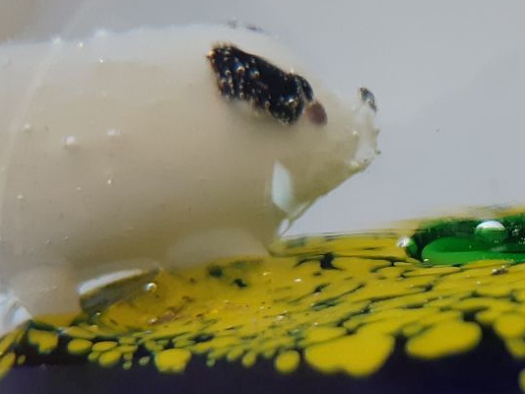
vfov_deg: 18.8
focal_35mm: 78
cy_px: 268
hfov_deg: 23.9
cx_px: 533
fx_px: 1183
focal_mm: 3.93
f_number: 1.7
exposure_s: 1/33
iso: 250
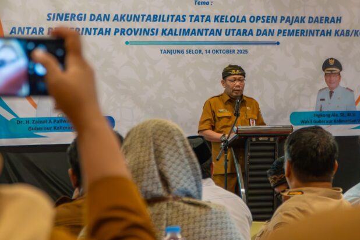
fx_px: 1118
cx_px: 233
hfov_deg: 18.3
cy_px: 78
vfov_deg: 12.2
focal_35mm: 112
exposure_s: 1/100
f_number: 4
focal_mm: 45
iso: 4000
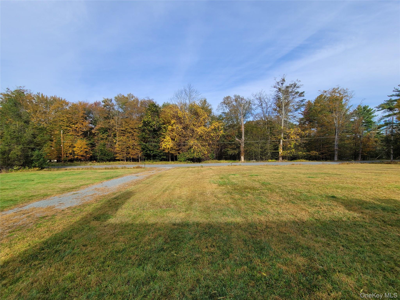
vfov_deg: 89.9
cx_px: 200
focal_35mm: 13
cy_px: 150
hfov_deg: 106.2
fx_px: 150
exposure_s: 1/1202
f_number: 2.2
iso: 50
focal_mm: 2.2
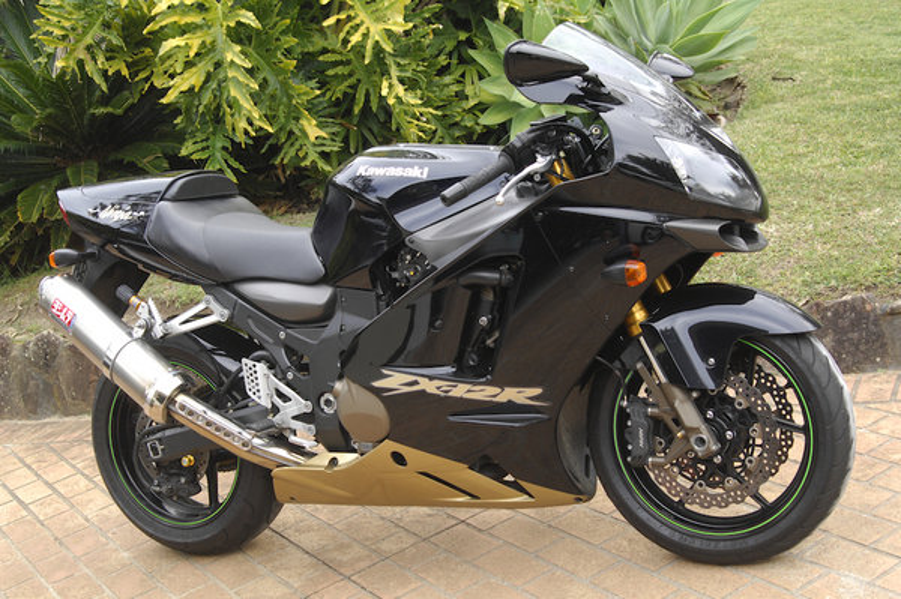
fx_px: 1313
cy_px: 300
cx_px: 450
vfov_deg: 25.7
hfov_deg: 37.9
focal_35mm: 52
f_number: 7.1
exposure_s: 1/125
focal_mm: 35
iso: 400
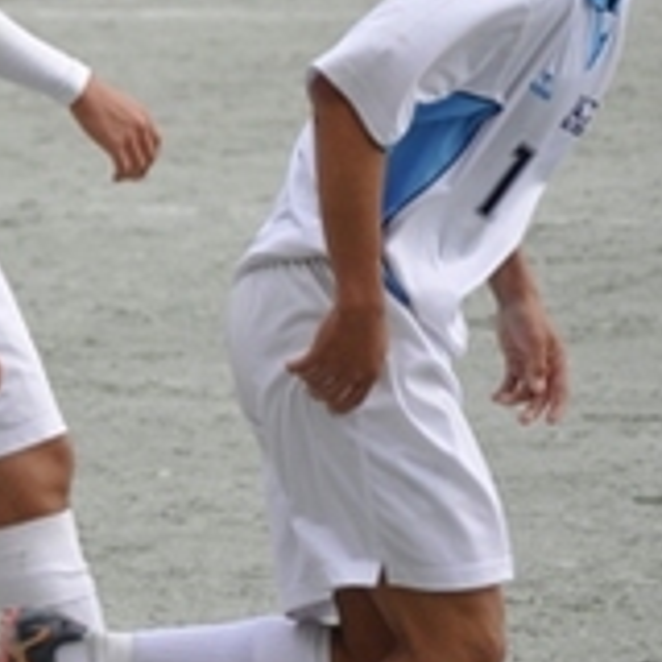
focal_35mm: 354
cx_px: -339
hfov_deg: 4.9
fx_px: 7659
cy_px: -6
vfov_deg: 4.9
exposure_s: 1/1250
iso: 400
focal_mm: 72
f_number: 5
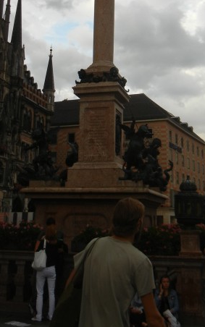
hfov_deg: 24.0
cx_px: 104
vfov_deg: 36.6
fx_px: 482
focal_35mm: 54
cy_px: 80
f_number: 3.5
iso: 160
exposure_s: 1/581
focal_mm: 5.4
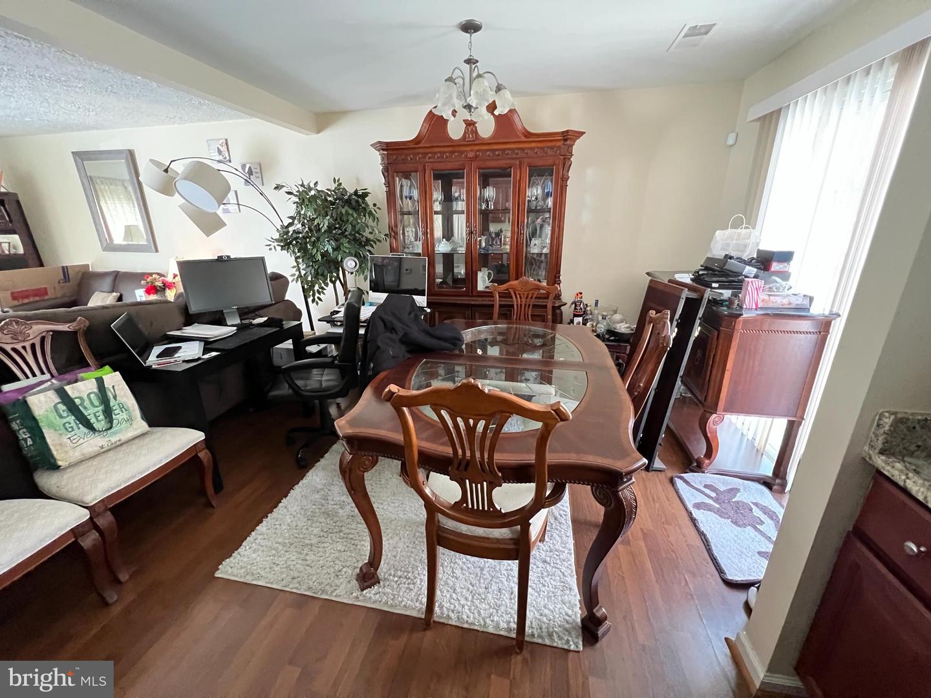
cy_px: 349
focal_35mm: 13
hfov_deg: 106.2
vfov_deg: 89.9
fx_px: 350
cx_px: 466
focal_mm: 1.57
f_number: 1.8
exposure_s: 1/54
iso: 1000
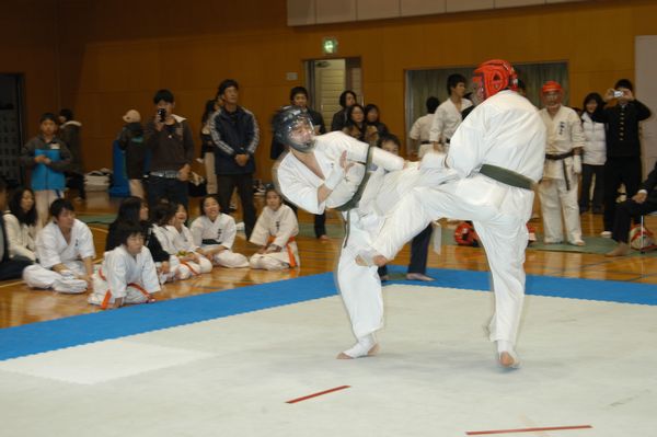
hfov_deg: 28.1
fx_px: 1313
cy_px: 218
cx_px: 328
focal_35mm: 72
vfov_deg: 18.9
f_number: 5.6
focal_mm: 48
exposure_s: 1/60
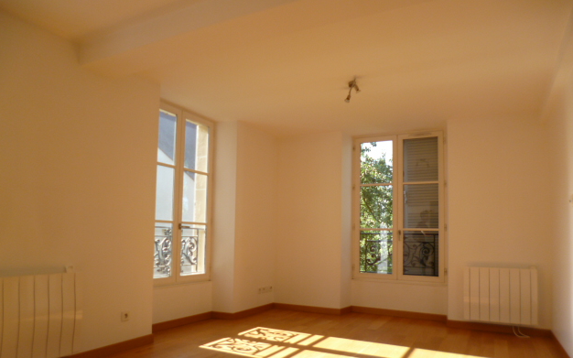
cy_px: 214
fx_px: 406
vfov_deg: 47.3
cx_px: 288
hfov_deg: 70.4
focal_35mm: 26
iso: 100
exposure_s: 1/250
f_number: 2.5
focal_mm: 4.3
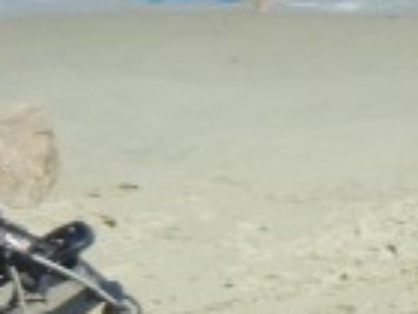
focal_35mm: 219
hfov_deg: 8.8
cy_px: 15
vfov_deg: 6.8
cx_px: 639
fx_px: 2644
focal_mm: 5.4
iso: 160
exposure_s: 1/359
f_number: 7
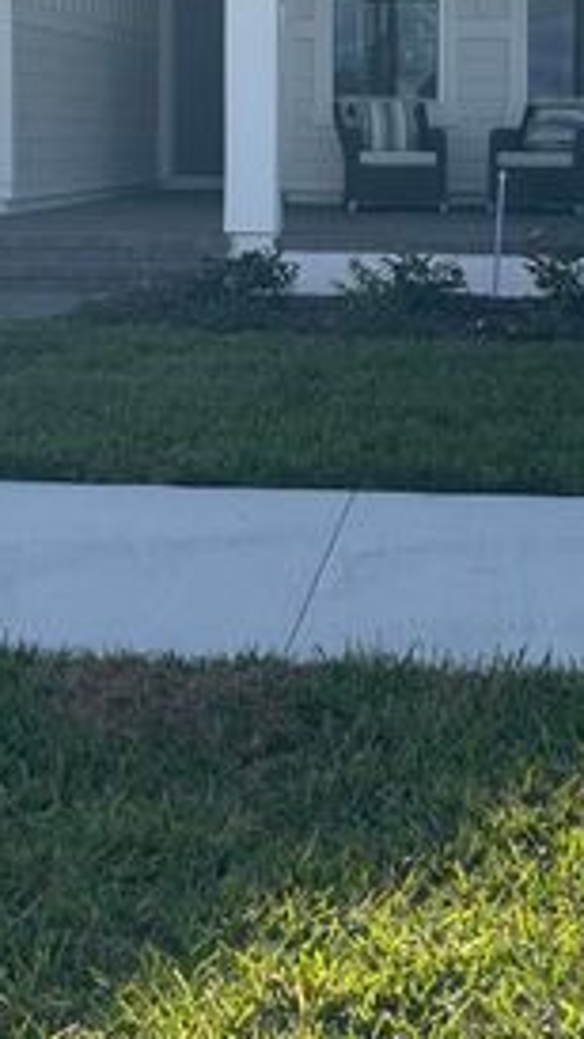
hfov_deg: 17.5
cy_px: 123
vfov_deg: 29.4
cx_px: 262
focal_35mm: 69
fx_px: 1901
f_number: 1.5
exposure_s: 1/4274
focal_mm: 5.7
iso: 50
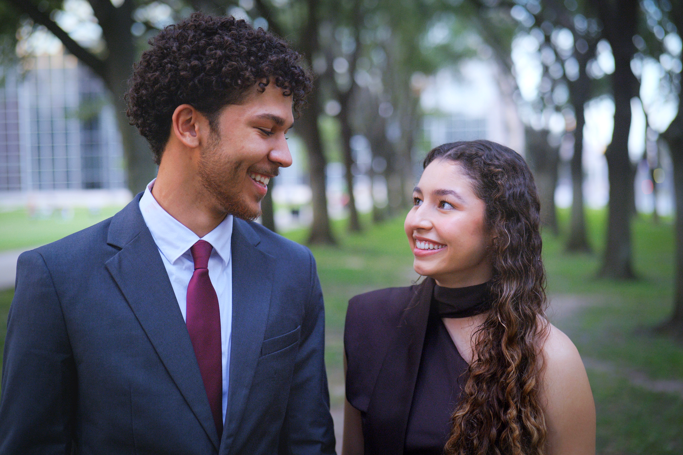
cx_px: 342
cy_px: 228
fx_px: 949
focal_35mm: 50
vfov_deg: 27.0
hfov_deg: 39.6
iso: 1250
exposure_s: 1/400
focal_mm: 50
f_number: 2.2
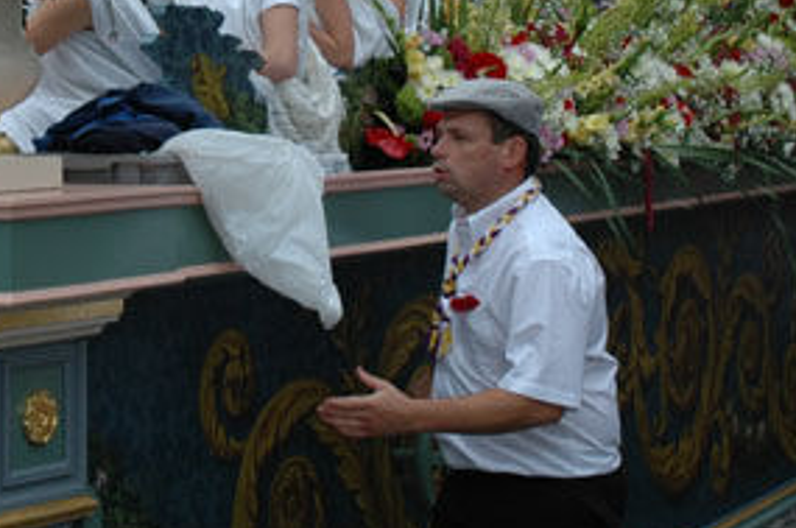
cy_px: 14
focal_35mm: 105
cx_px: 182
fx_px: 2327
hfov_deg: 19.3
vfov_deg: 12.8
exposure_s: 1/200
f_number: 6.3
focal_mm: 25
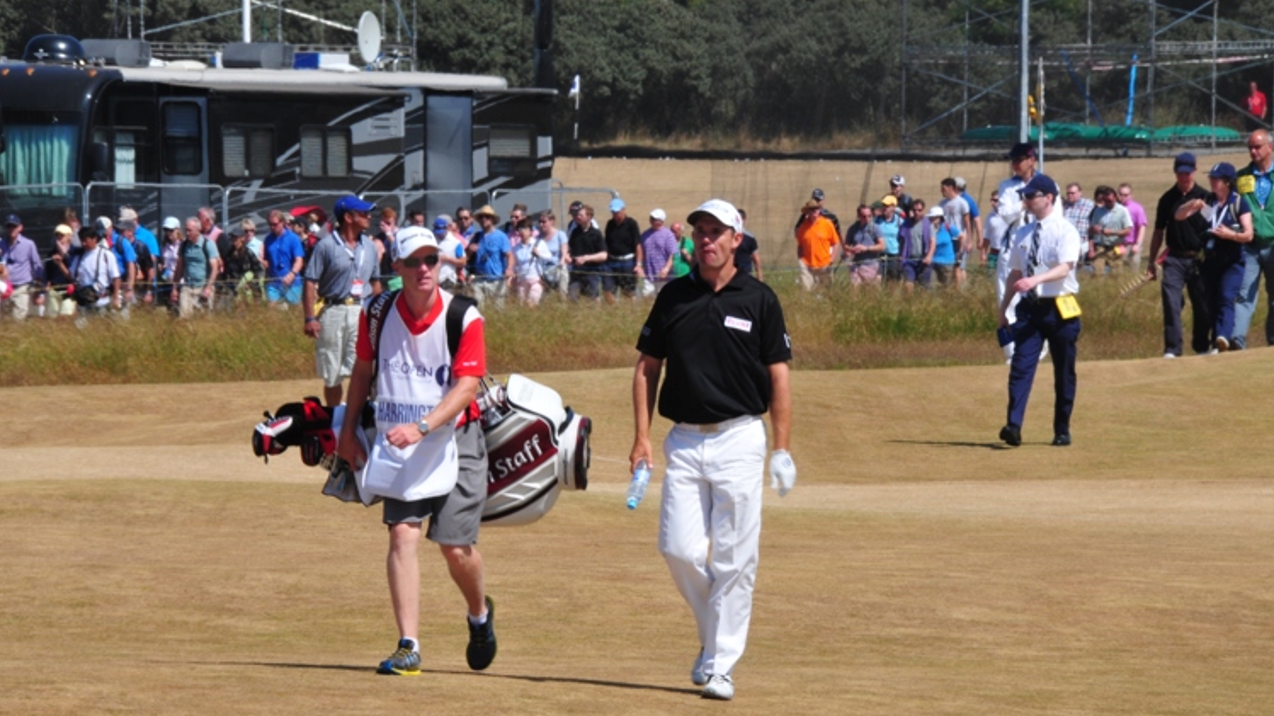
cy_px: 379
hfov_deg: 5.5
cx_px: 636
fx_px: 13307
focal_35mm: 394
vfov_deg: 3.1
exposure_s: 1/100
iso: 400
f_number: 25
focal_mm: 250
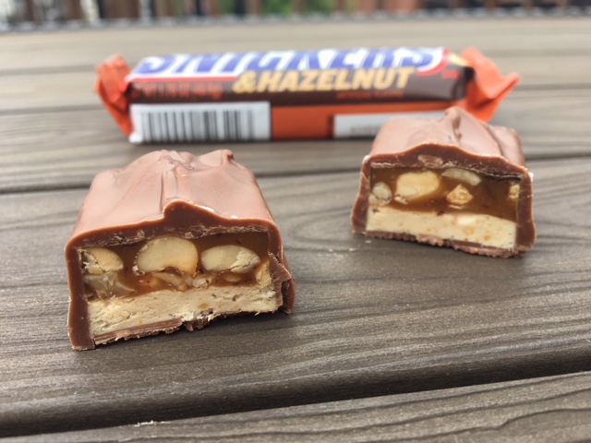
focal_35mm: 29
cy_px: 222
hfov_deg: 61.7
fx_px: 495
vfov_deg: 48.2
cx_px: 296
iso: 25
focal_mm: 4.15
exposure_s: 1/434
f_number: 2.2
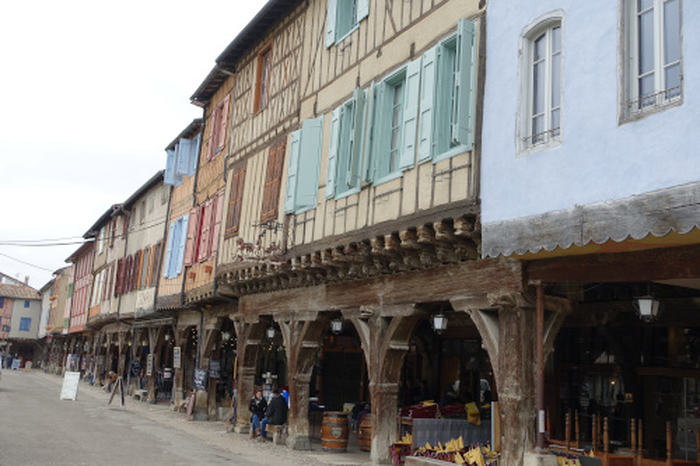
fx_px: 700
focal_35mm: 36
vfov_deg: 36.8
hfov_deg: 53.1
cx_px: 350
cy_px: 233
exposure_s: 1/400
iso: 125
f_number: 4
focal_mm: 13.34
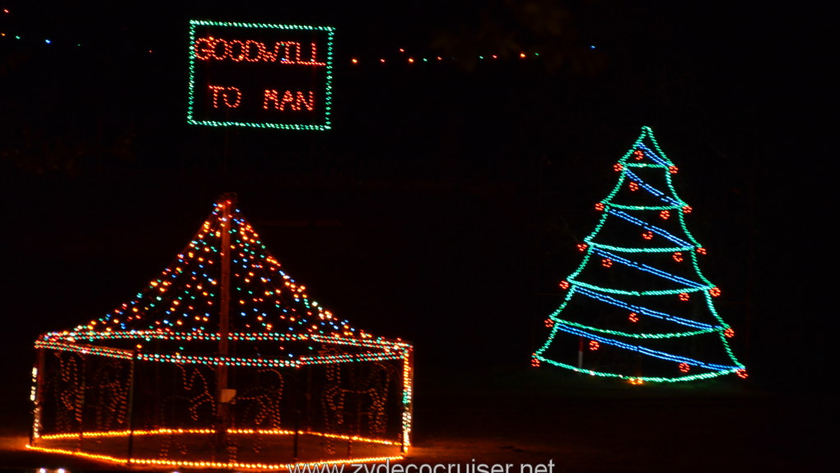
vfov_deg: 5.7
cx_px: 421
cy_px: 233
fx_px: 4734
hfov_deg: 10.1
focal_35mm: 213
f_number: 5.6
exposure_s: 1/15
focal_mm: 135
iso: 1600
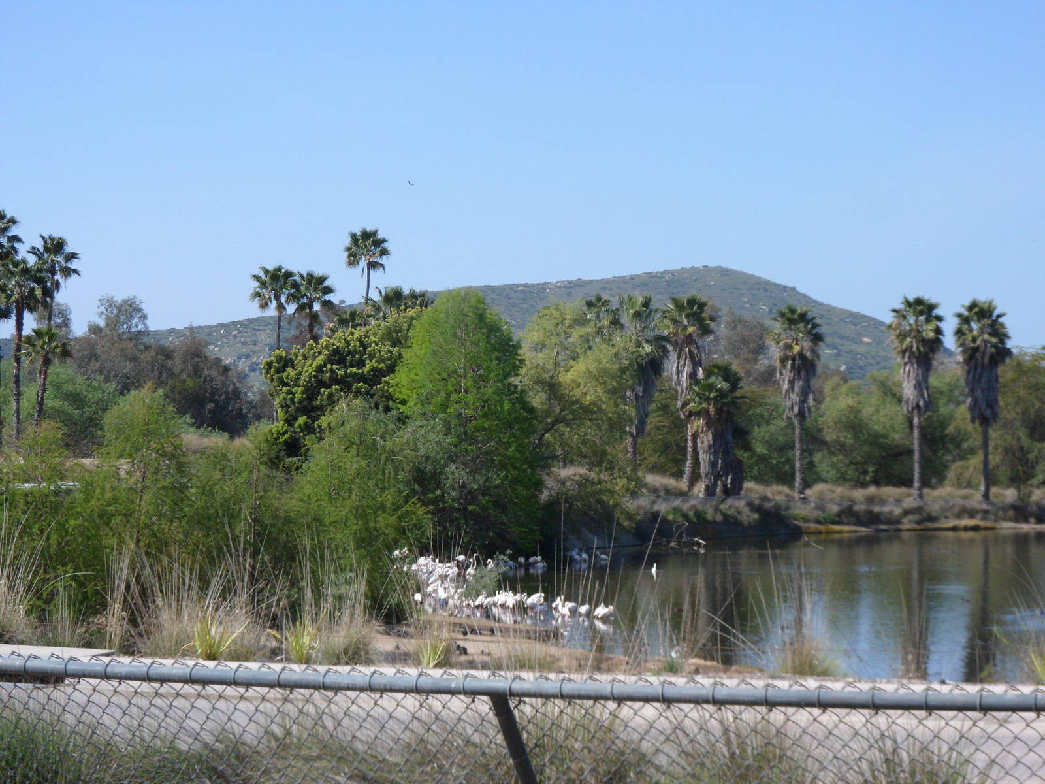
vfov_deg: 17.6
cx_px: 522
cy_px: 392
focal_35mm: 84
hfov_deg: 23.3
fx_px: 2536
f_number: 5.1
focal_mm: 14
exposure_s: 1/750
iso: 120
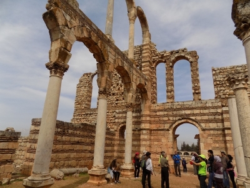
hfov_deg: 73.9
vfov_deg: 58.9
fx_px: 166
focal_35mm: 23
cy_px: 94
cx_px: 125
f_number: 9.9
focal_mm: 4
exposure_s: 1/160
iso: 80
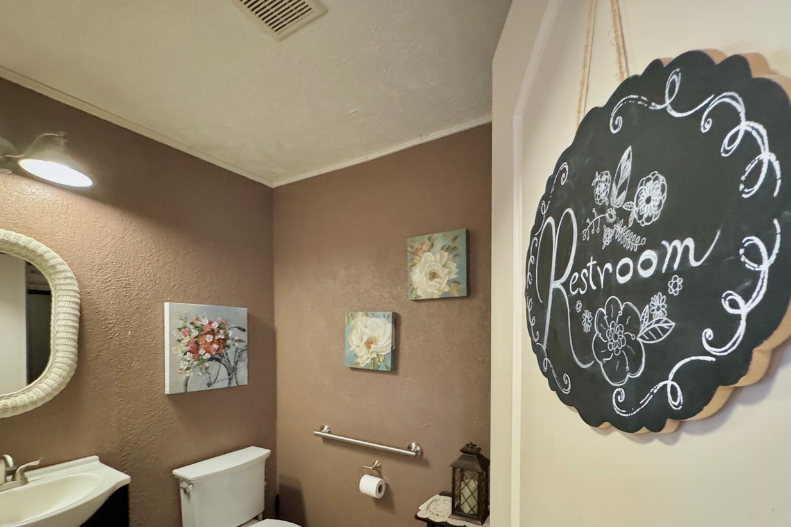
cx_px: 387
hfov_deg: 93.3
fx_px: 373
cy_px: 340
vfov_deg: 68.9
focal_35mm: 17
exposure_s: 1/40
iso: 1000
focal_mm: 2.22
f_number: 2.2
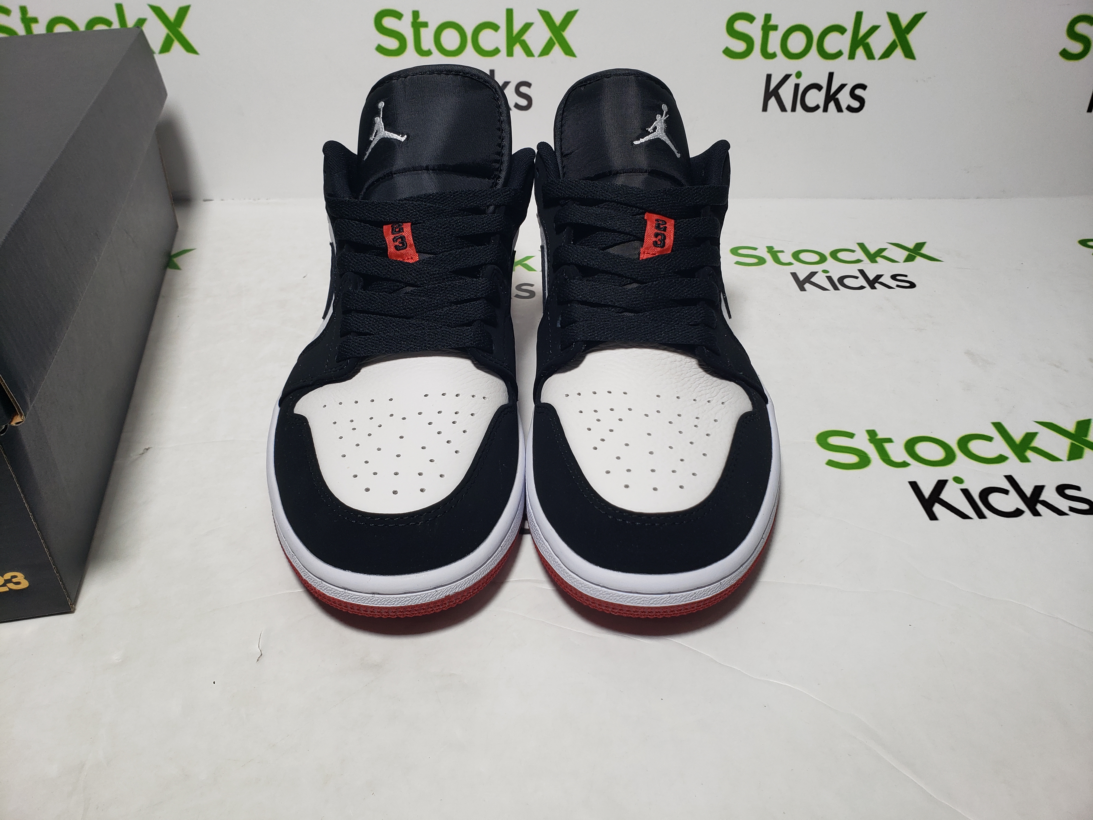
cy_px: 410
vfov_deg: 53.1
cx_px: 546
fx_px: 821
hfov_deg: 67.3
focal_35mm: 26
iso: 50
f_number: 2.4
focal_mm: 4.3
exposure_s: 1/225
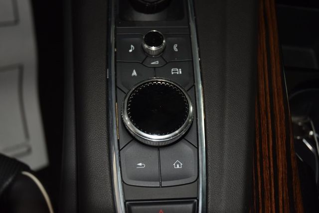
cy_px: 106
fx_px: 465
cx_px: 160
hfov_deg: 37.8
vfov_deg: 25.8
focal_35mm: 52
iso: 560
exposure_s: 1/50
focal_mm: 35
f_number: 4.2
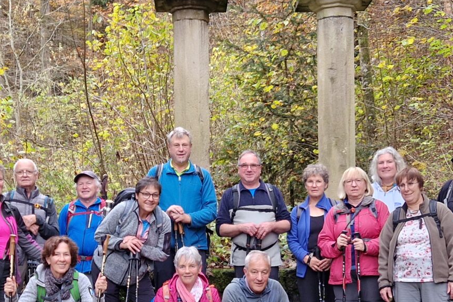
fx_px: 893
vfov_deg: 18.9
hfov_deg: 28.4
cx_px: 198
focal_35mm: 71
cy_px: 255
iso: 160
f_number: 1.8
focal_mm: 5.4
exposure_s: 1/100
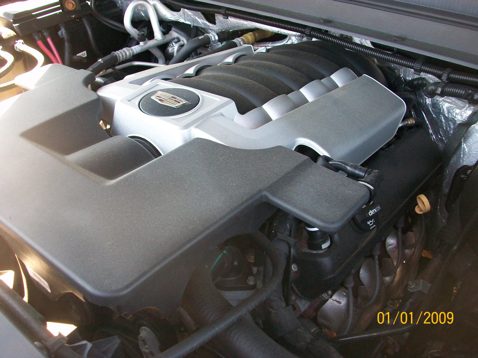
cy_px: 179
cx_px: 239
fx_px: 470
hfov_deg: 54.0
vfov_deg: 41.8
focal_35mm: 34
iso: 120
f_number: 2.8
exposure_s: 1/60
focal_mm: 5.7
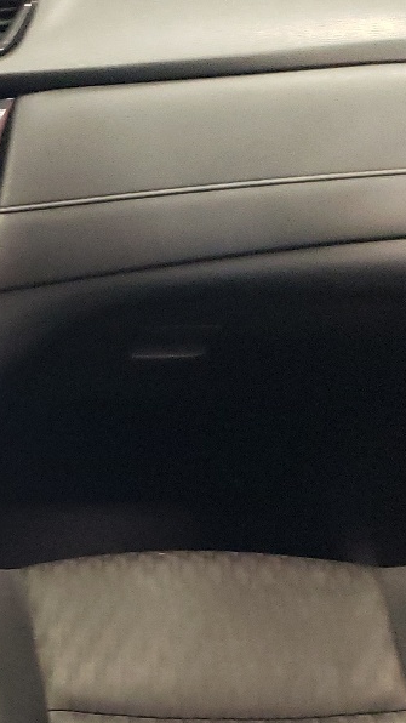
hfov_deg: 14.9
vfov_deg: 26.9
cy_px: 648
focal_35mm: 76
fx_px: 1455
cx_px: -185
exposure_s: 1/24
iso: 460
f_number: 1.5
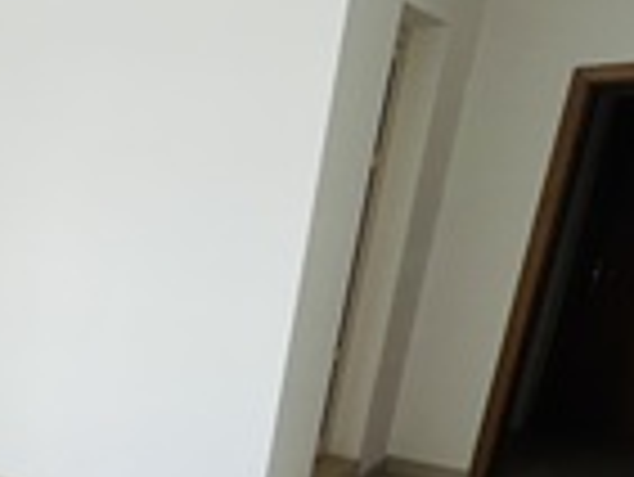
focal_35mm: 42
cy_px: 466
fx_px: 770
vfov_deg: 32.0
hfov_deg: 33.8
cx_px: -169
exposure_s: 1/99
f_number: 1.8
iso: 40
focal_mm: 1.57
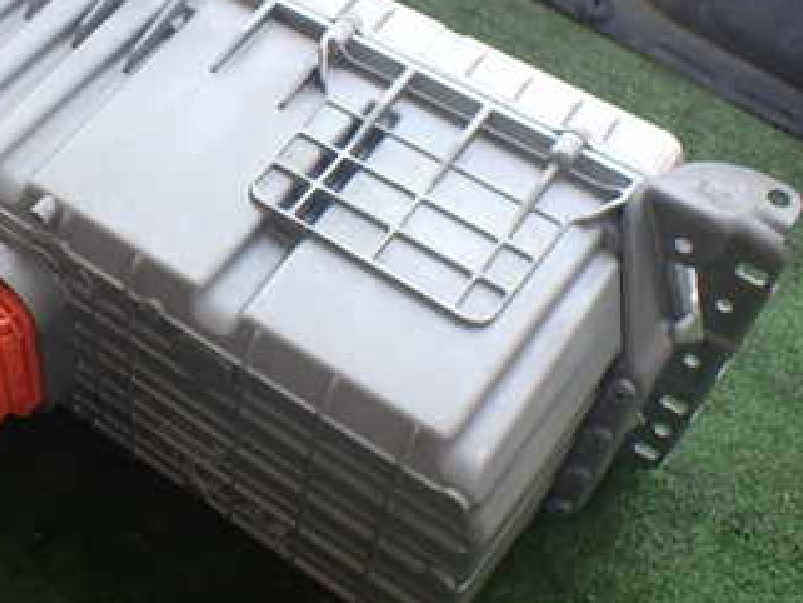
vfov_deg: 25.9
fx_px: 1300
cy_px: 175
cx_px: 125
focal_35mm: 56
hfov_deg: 33.0
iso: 125
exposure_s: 1/125
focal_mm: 5.4
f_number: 2.3
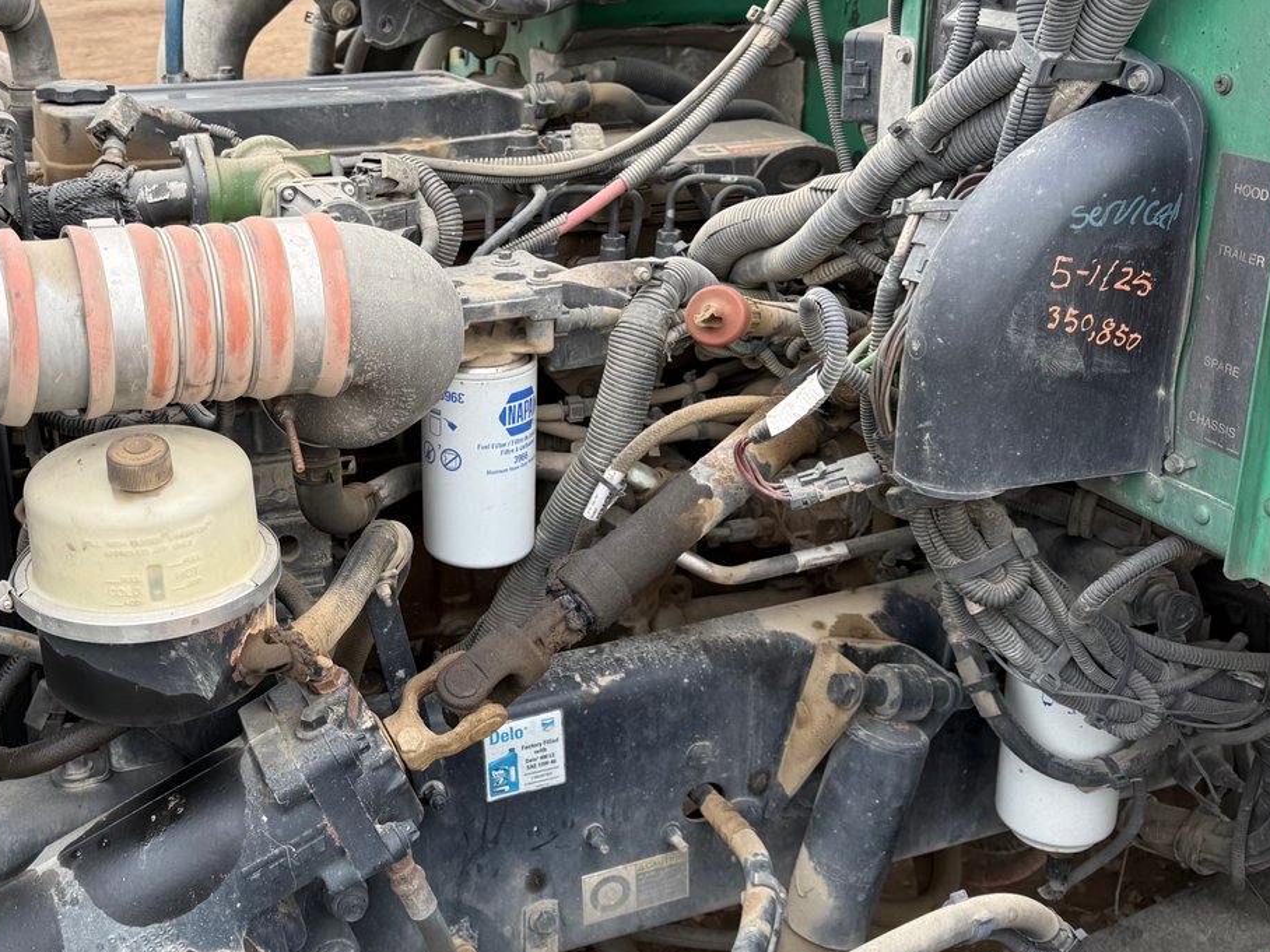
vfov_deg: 36.0
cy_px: 480
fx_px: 1468
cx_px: 373
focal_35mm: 40
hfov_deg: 45.7
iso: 80
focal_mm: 6.76
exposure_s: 1/274
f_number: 1.78
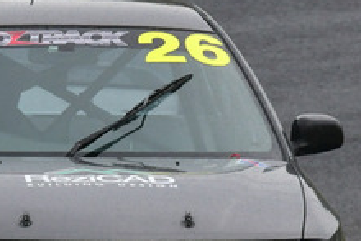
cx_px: 25
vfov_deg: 0.6
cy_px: 87
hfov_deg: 0.9
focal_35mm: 2184
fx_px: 21914
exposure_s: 1/640
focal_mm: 400
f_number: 11
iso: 1000
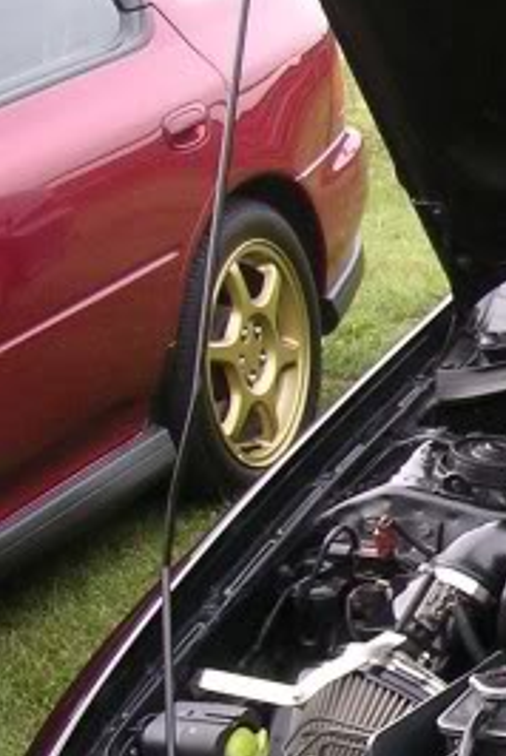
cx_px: 998
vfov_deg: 17.7
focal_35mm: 114
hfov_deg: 11.0
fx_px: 2397
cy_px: 668
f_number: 2.8
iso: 100
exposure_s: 1/135
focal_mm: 5.8
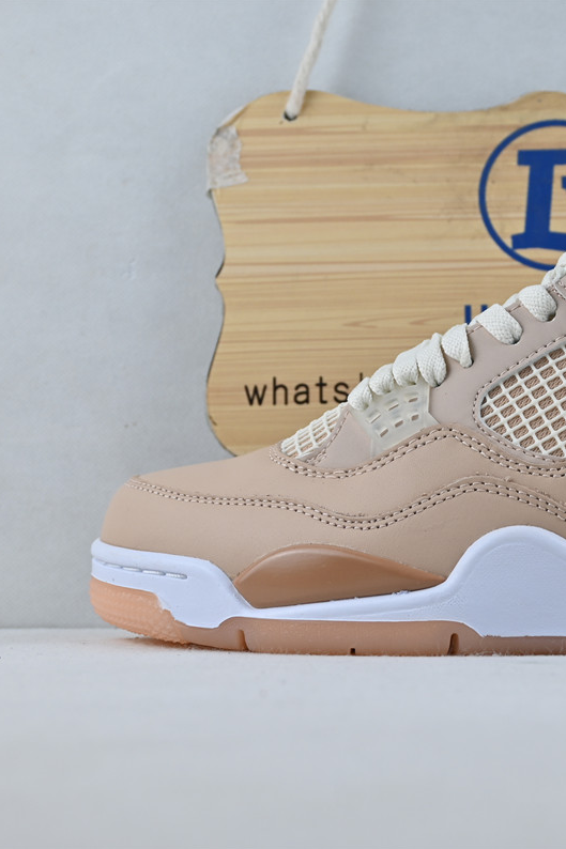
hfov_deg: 21.1
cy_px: 426
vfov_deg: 32.2
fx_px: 1472
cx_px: 544
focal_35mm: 62
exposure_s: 1/100
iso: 100
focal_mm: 27.5
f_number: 4.5
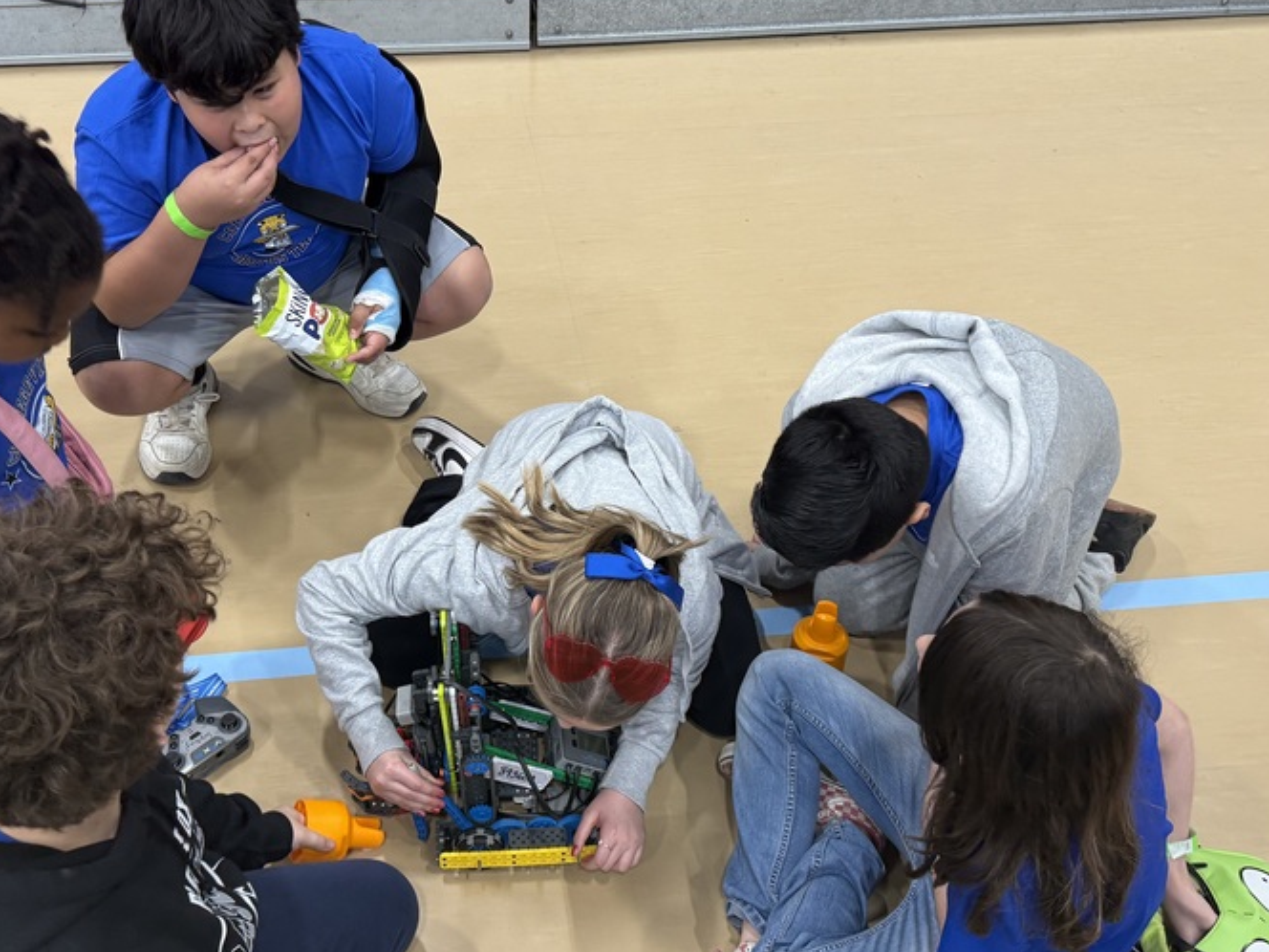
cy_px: 468
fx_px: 1356
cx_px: 539
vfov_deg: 38.7
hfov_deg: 50.0
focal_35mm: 37
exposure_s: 1/60
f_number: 1.78
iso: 160
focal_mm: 6.76
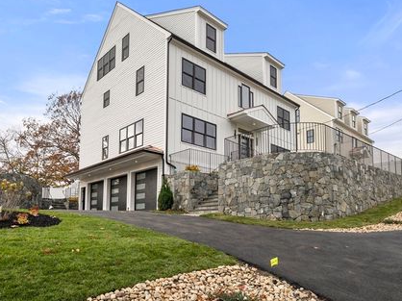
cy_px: 153
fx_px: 267
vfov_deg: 58.8
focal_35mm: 23
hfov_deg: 74.0
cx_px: 202
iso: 320
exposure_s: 1/400
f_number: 7.1
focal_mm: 20
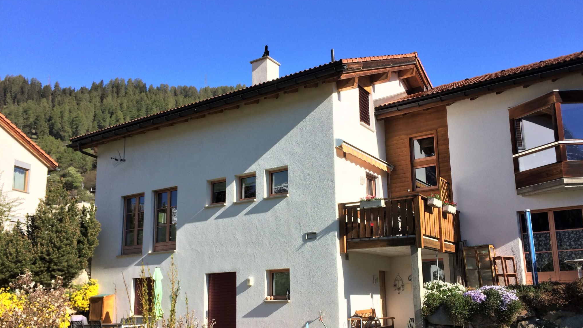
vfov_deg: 36.5
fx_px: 495
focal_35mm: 32
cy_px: 199
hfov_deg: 61.0
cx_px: 294
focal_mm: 4.15
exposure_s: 1/1414
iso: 32
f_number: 2.2
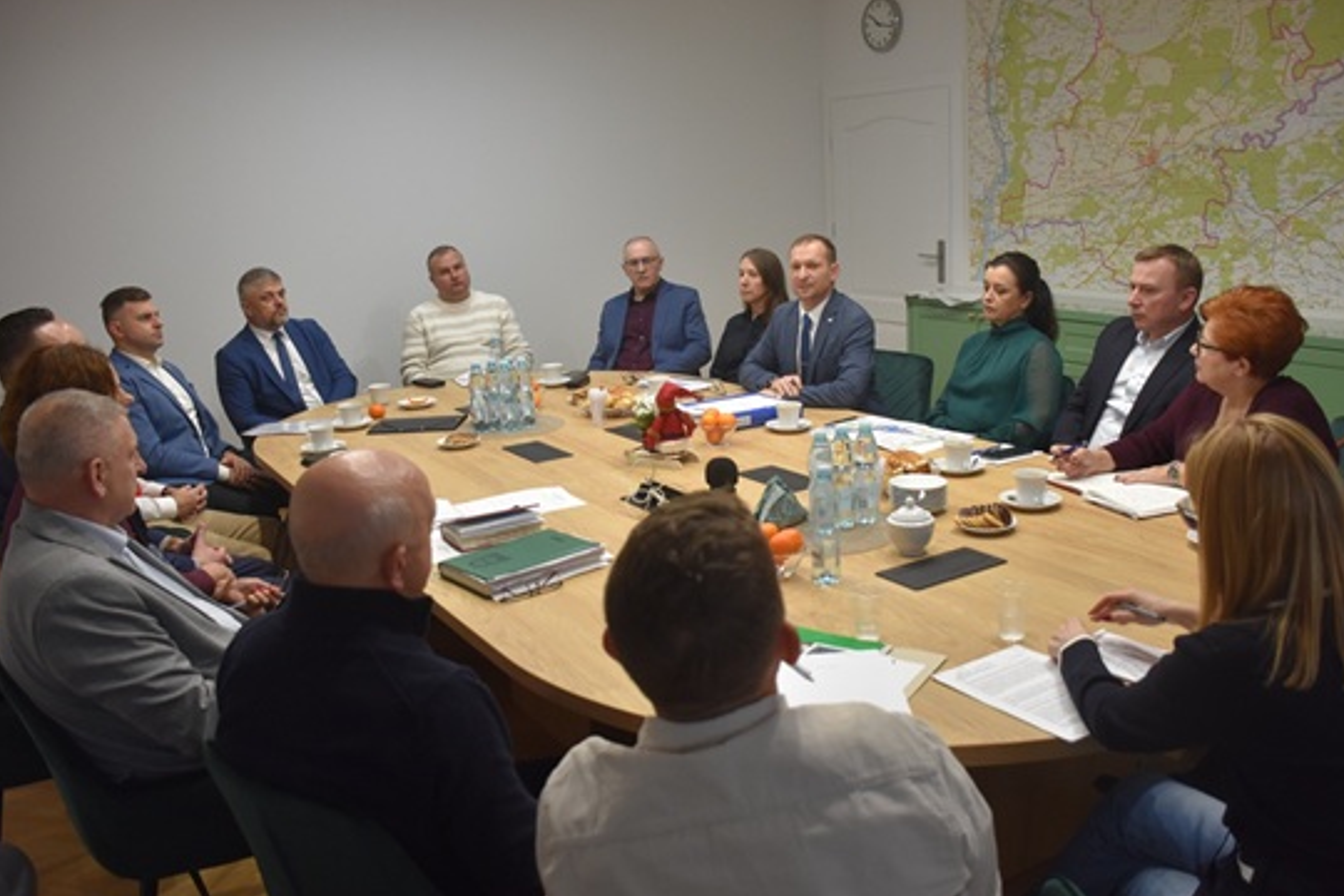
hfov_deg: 61.9
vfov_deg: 43.6
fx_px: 1120
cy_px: 478
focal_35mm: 30
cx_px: 679
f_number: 4
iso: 800
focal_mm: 18
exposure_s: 1/60
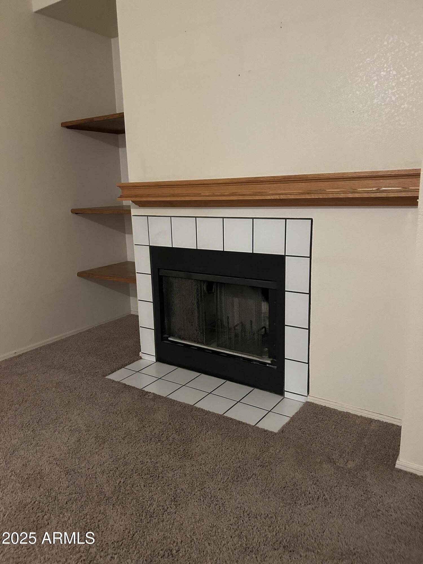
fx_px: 424
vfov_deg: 67.3
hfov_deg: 53.1
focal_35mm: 26
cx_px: 212
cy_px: 282
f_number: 1.5
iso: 500
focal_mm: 5.7
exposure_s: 1/30
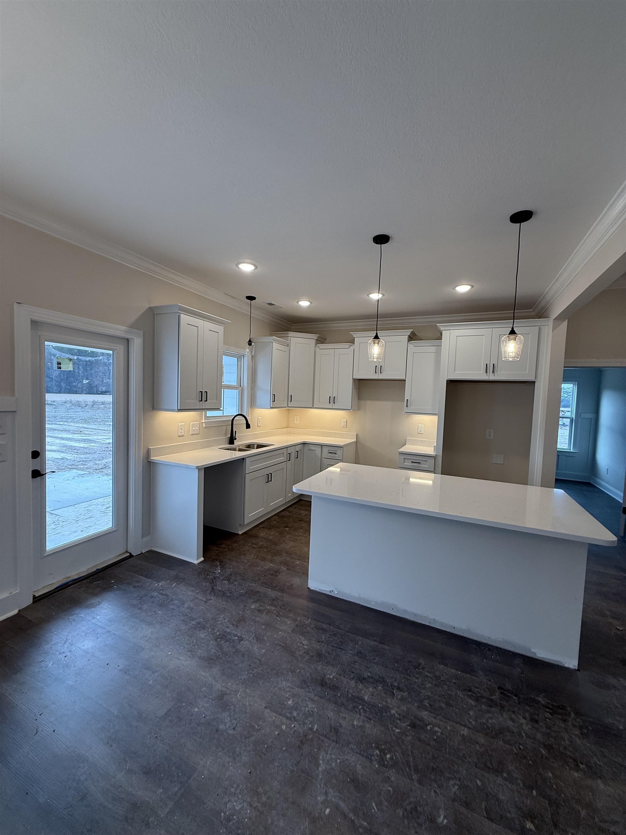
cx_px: 313
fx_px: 338
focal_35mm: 14
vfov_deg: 102.1
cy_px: 418
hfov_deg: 85.7
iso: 64
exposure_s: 1/120
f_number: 2.2
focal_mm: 2.22
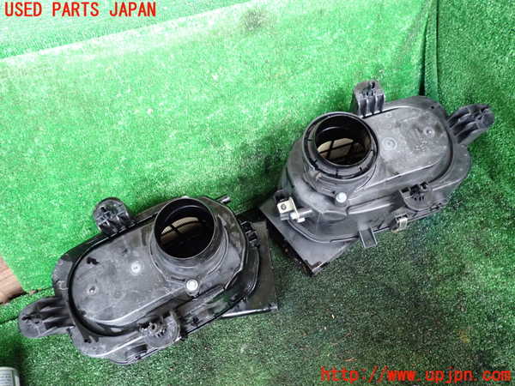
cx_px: 258
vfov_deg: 46.8
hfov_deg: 60.0
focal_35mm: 30
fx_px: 446
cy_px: 193
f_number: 2.3
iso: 640
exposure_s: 1/30
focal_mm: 5.4
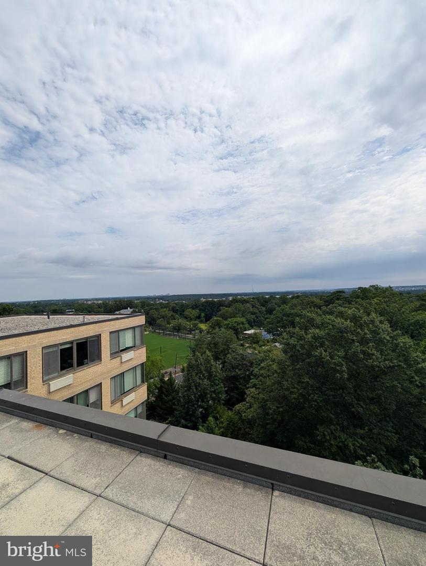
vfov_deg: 110.5
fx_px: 196
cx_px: 213
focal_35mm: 12
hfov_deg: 94.6
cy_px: 283
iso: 58
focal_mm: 2.02
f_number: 1.7
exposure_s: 1/5848
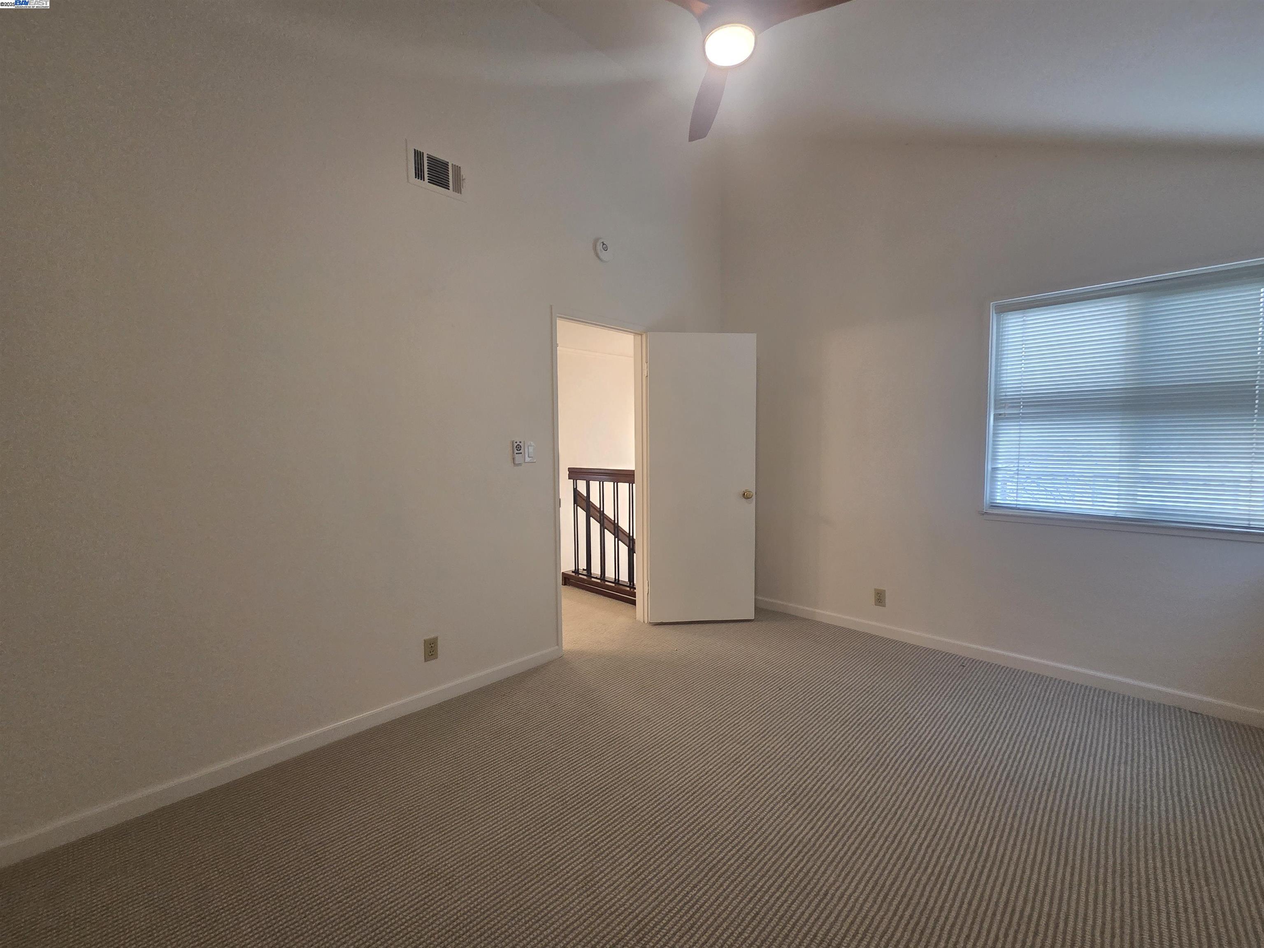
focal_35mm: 13
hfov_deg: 106.2
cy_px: 474
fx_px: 475
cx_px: 632
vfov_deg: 89.9
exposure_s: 1/60
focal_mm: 2.2
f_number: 2.2
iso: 160
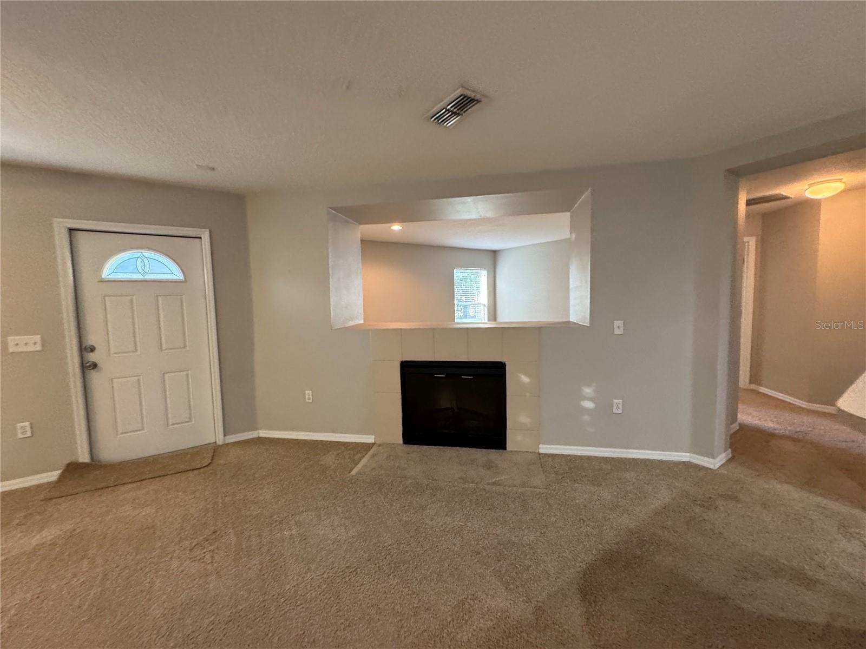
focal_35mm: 14
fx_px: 350
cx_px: 433
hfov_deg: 102.1
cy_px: 324
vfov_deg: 85.7
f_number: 2.2
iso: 400
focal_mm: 2.22
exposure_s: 1/60
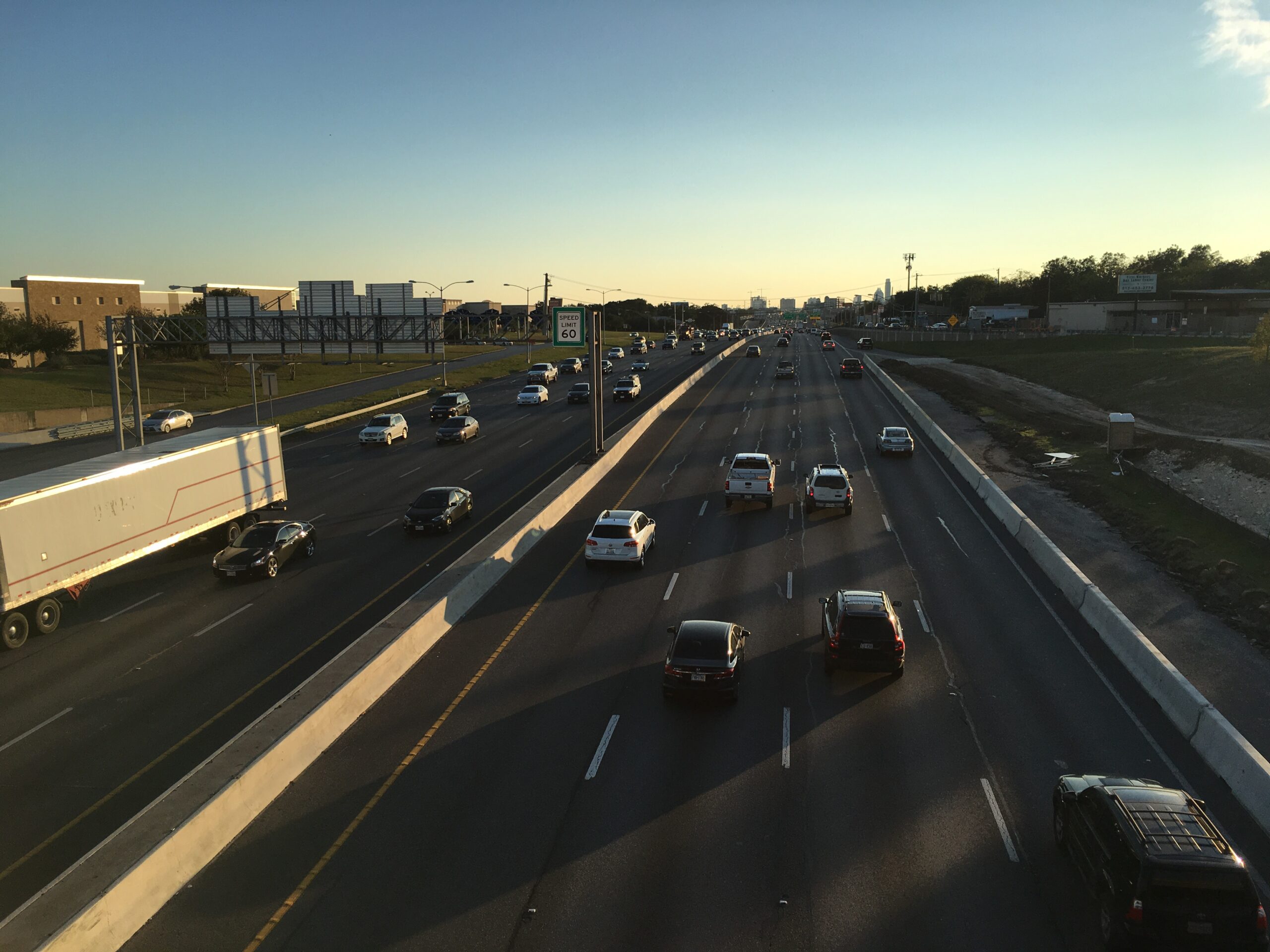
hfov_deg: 61.7
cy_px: 476
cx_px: 635
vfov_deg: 48.2
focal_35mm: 29
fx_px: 1064
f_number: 2.2
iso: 25
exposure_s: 1/1115
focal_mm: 4.15
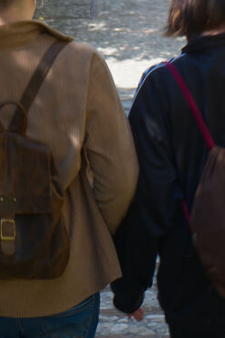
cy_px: 2
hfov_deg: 6.1
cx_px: 95
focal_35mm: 224
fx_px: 2100
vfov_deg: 9.1
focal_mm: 35
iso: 100
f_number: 7.1
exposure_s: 1/60
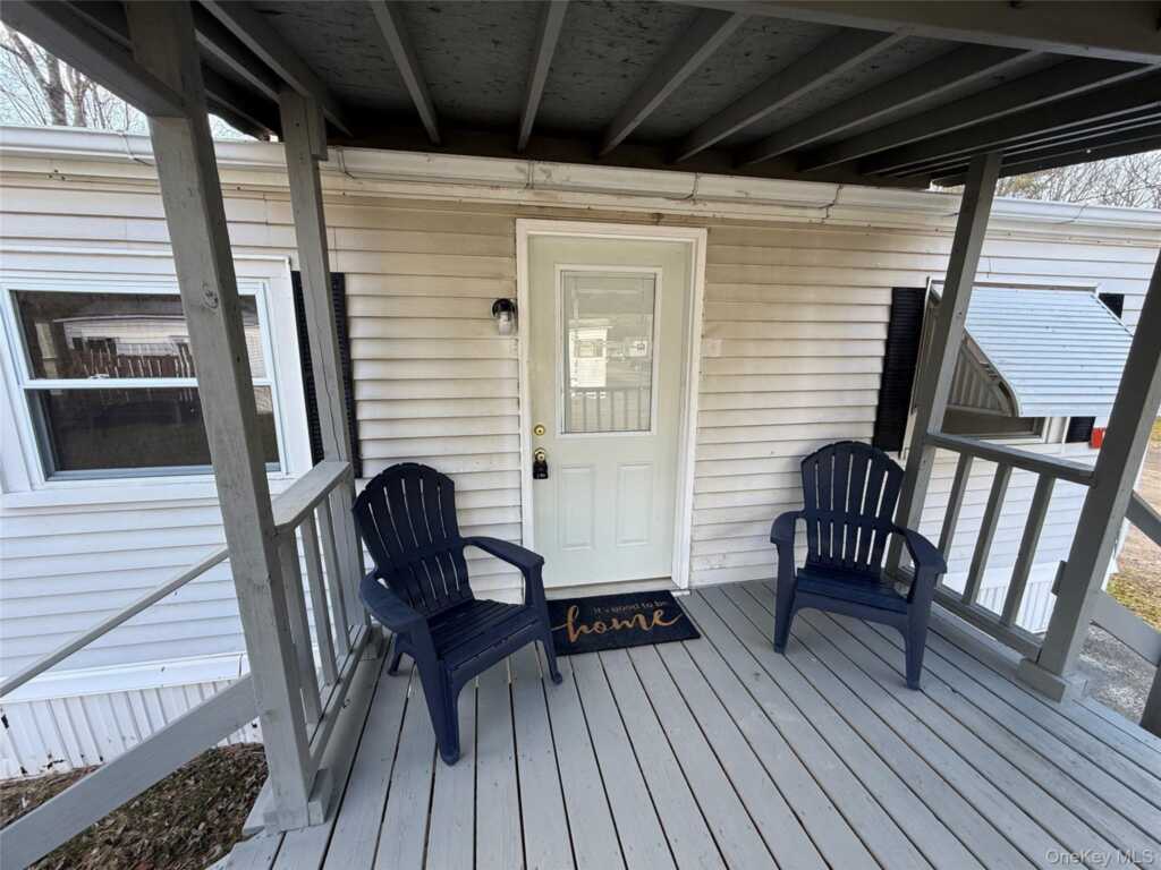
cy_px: 435
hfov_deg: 102.1
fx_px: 470
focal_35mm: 14
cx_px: 580
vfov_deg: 85.7
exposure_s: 1/105
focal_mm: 2.22
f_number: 2.2
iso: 40
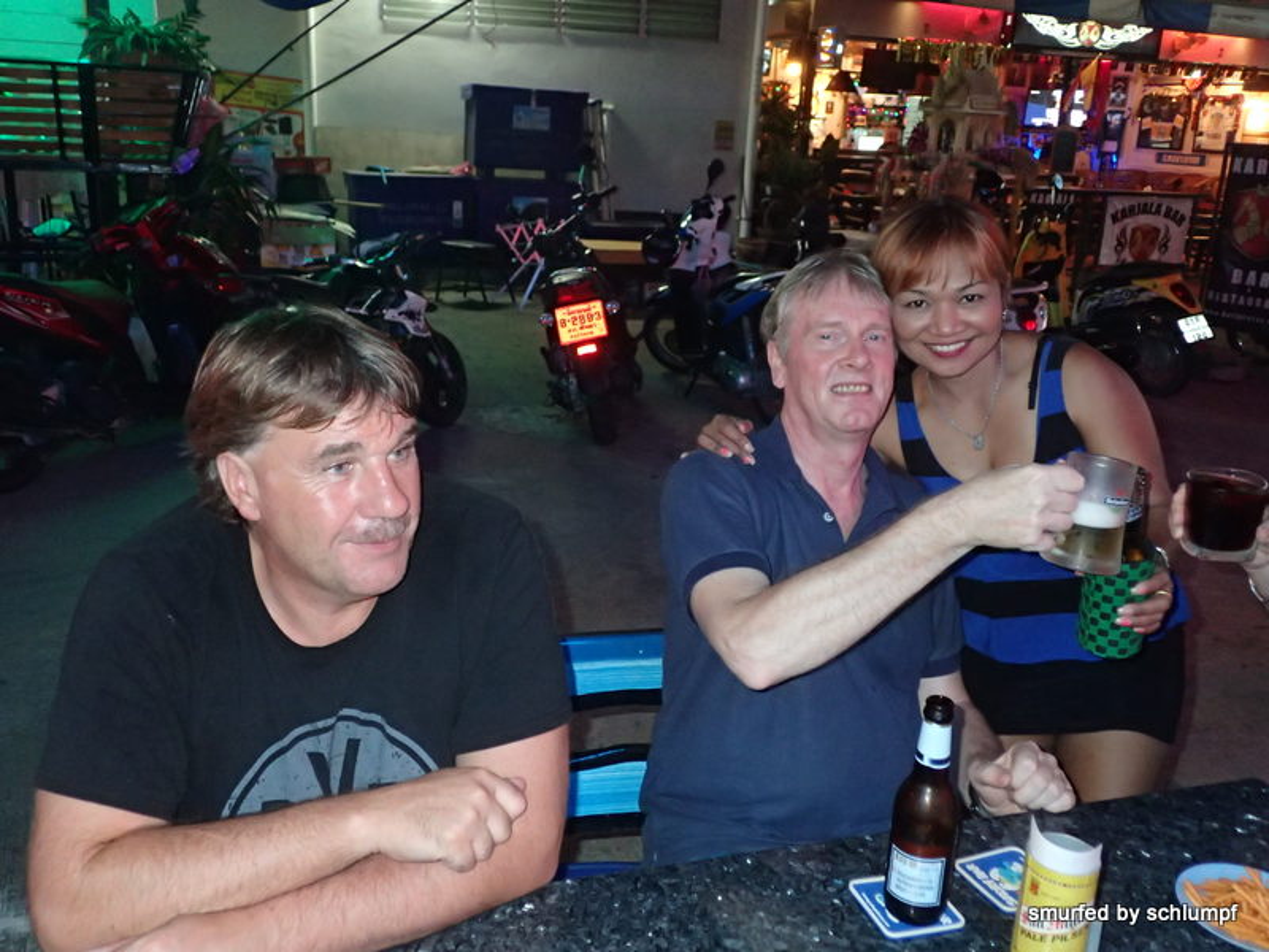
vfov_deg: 44.2
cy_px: 476
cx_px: 634
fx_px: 1173
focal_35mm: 32
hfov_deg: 56.8
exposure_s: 1/30
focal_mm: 5.87
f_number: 2.4
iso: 800
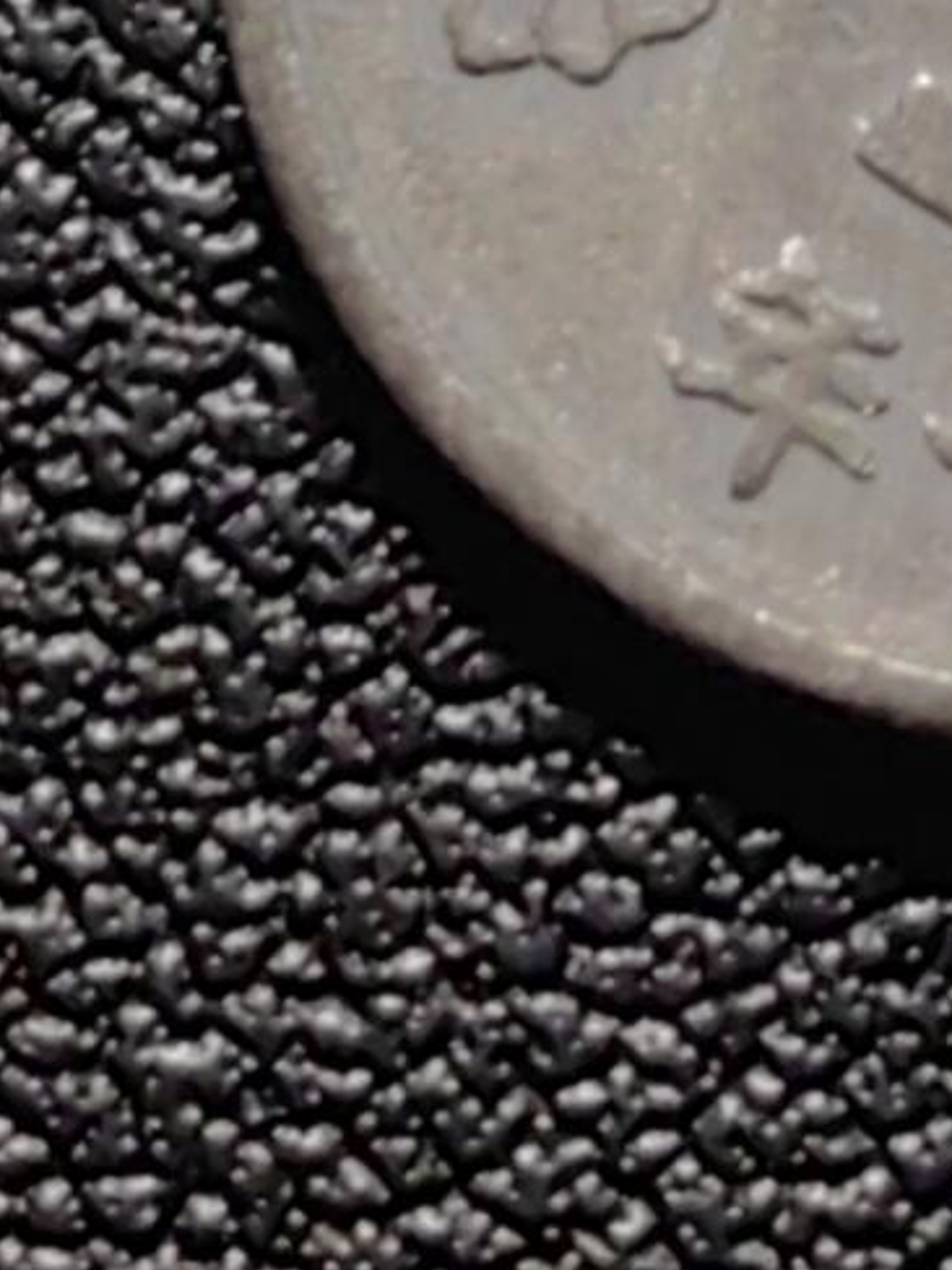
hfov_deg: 5.1
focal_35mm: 288
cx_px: 1163
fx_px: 10561
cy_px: -1051
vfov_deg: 6.7
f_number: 2
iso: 64
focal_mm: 5.75
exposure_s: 1/100
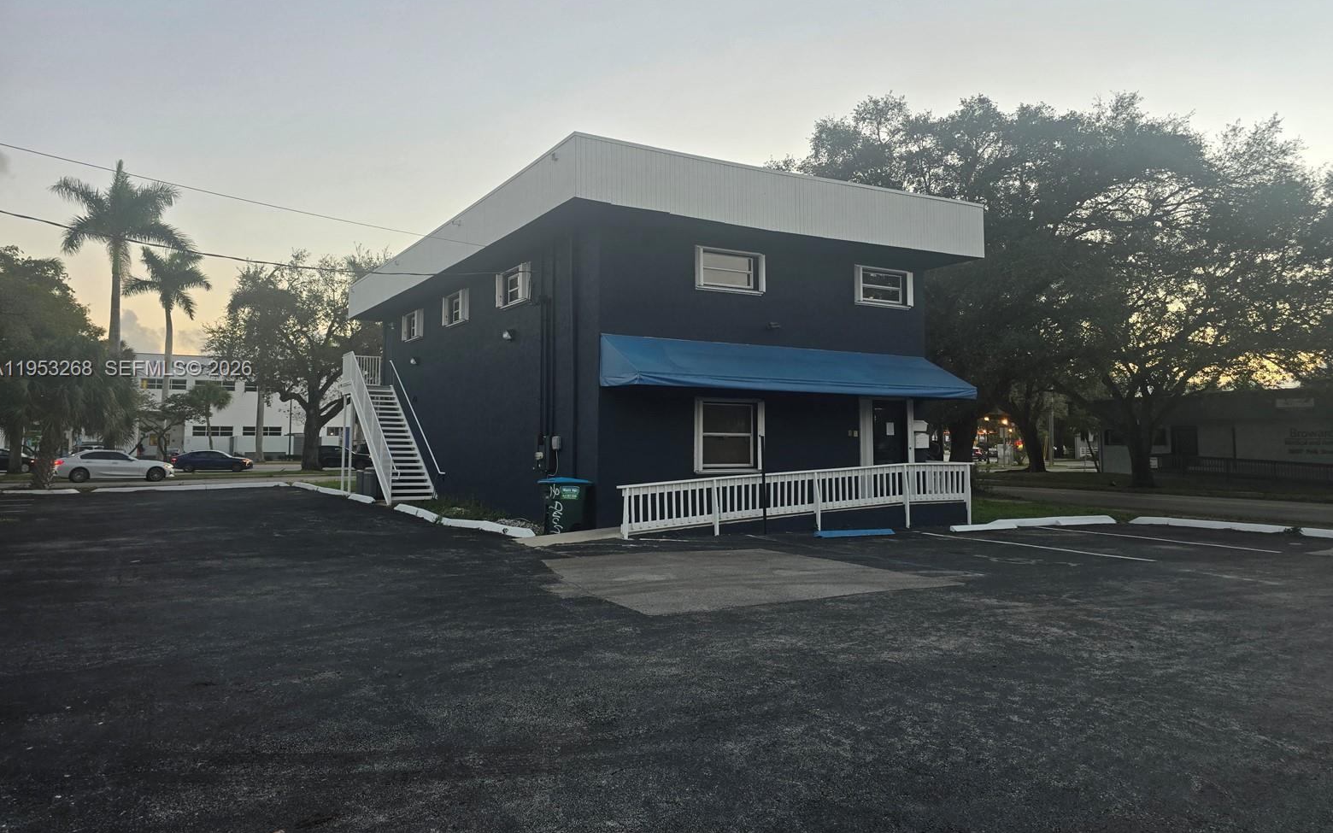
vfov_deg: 49.2
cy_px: 370
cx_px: 670
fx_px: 908
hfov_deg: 72.5
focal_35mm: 25
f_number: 1.7
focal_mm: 6.3
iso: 64
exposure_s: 1/180
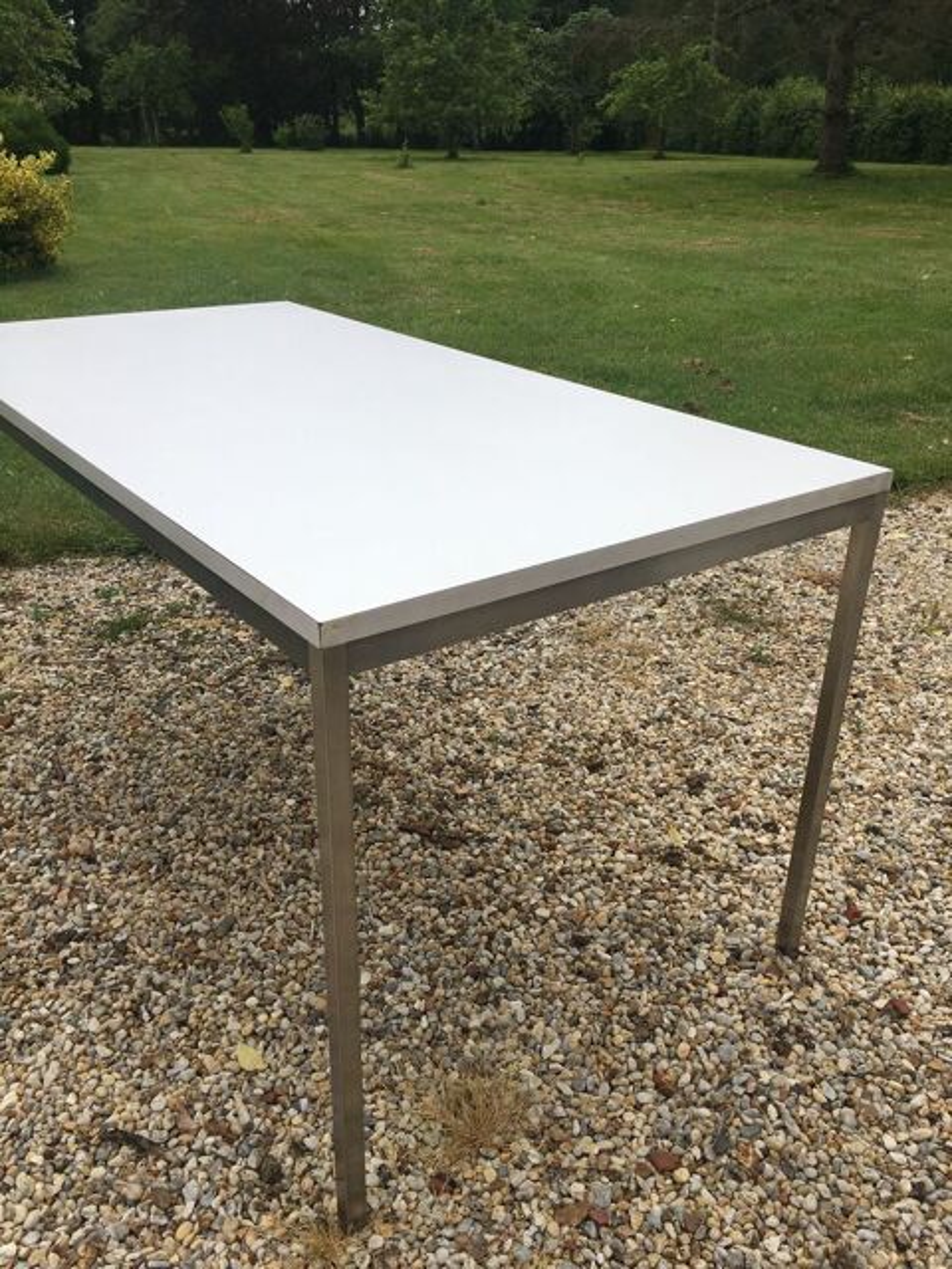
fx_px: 1063
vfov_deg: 61.7
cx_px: 476
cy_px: 634
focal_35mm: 29
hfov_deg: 48.2
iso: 25
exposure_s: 1/2564
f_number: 2.2
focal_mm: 4.15
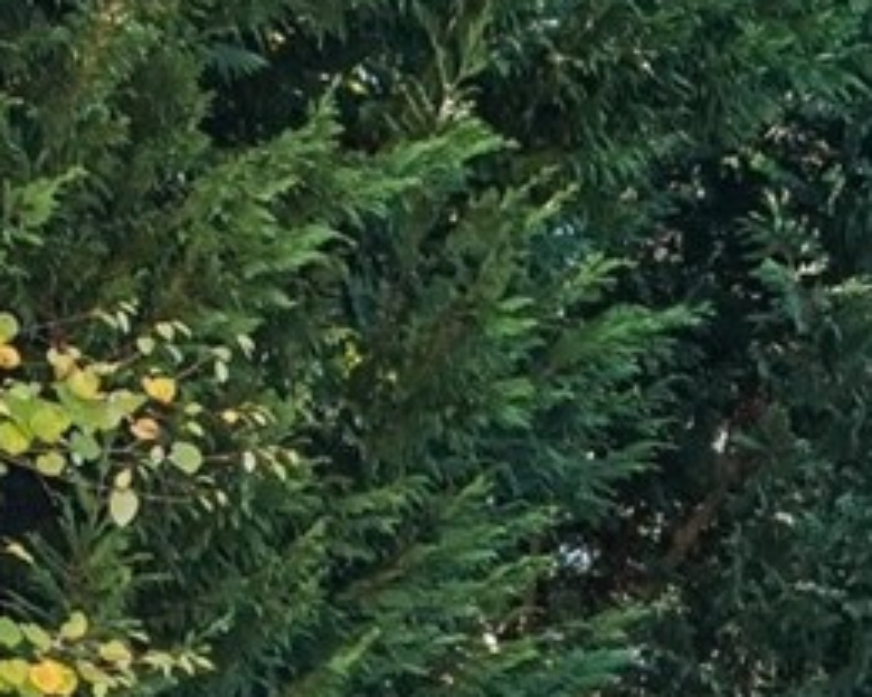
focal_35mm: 98
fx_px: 2529
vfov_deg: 12.7
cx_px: 991
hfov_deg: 18.7
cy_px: 1603
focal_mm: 16
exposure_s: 1/200
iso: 1600
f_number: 8
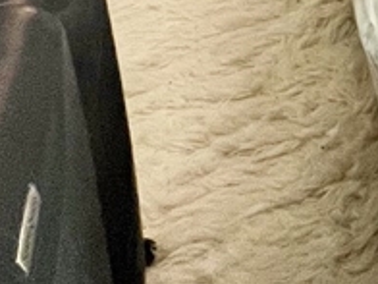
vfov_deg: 13.4
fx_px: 743
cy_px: -454
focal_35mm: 68
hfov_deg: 16.7
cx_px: 837
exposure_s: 1/120
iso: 100
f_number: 1.8
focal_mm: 1.57
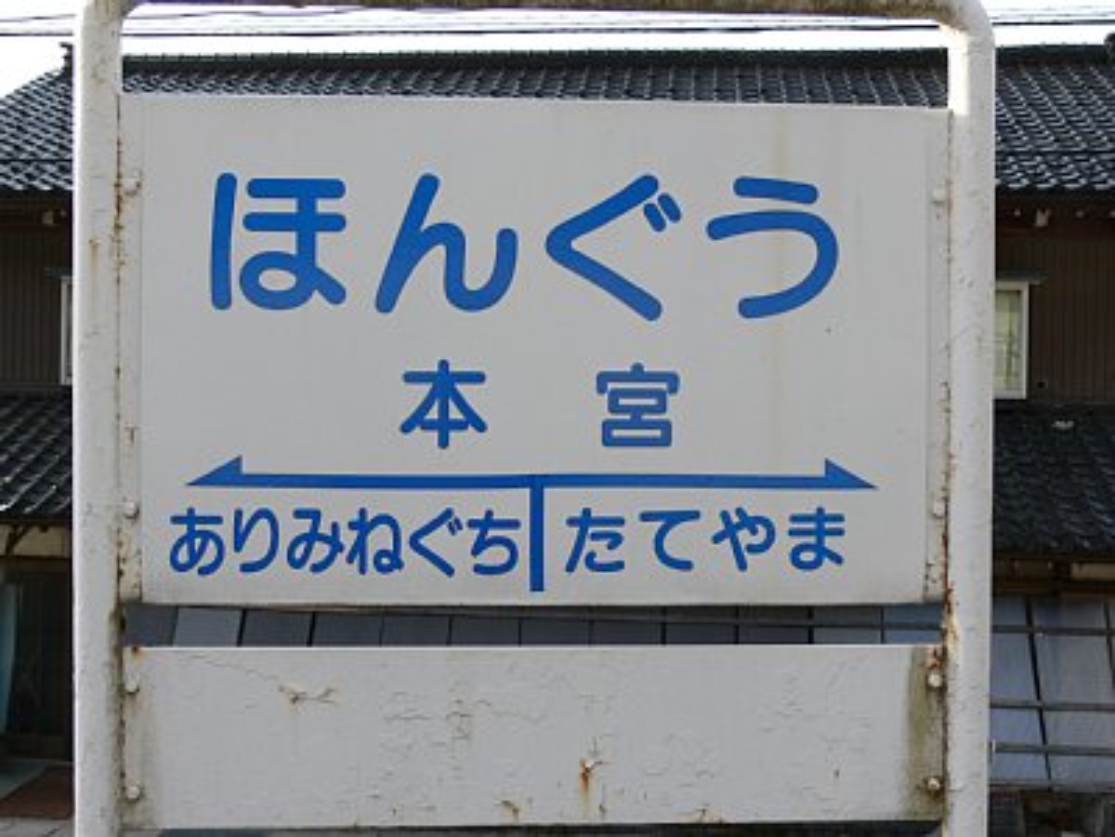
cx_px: 558
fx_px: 1449
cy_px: 418
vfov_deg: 32.2
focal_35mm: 45
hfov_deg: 42.1
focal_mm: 9.5
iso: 80
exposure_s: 1/125
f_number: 4
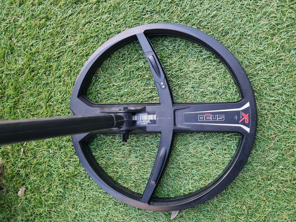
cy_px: 111
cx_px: 148
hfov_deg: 67.3
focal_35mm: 26
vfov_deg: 53.1
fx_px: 222
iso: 250
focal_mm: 5.4
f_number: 1.8
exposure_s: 1/50
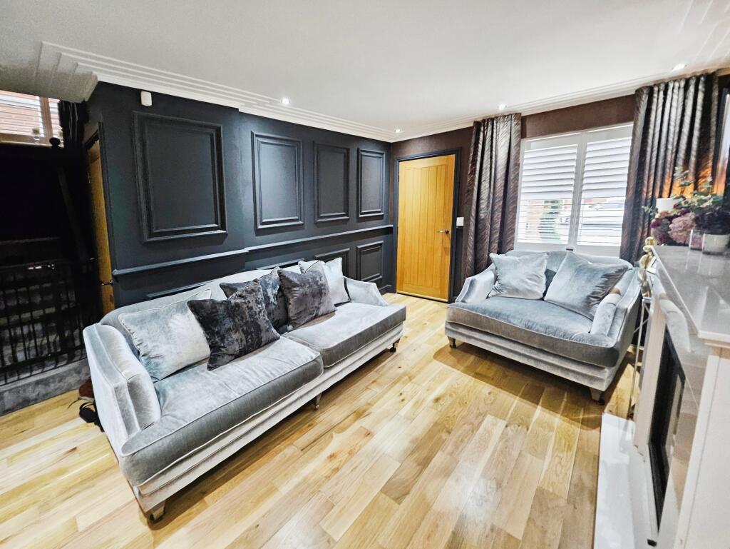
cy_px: 274
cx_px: 365
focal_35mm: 13
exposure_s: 1/33
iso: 320
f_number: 2.2
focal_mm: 1.7
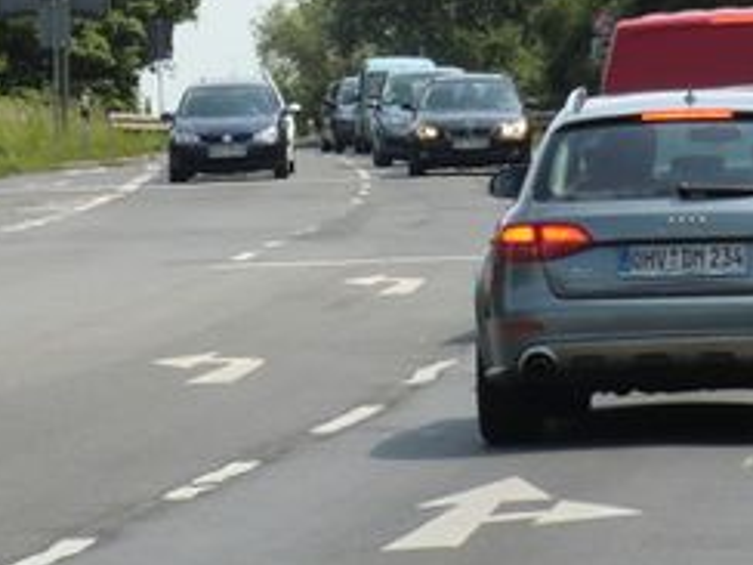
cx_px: 191
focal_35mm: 369
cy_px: 36
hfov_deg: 5.4
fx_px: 8027
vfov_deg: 4.0
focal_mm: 25.9
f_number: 4.6
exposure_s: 1/400
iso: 64
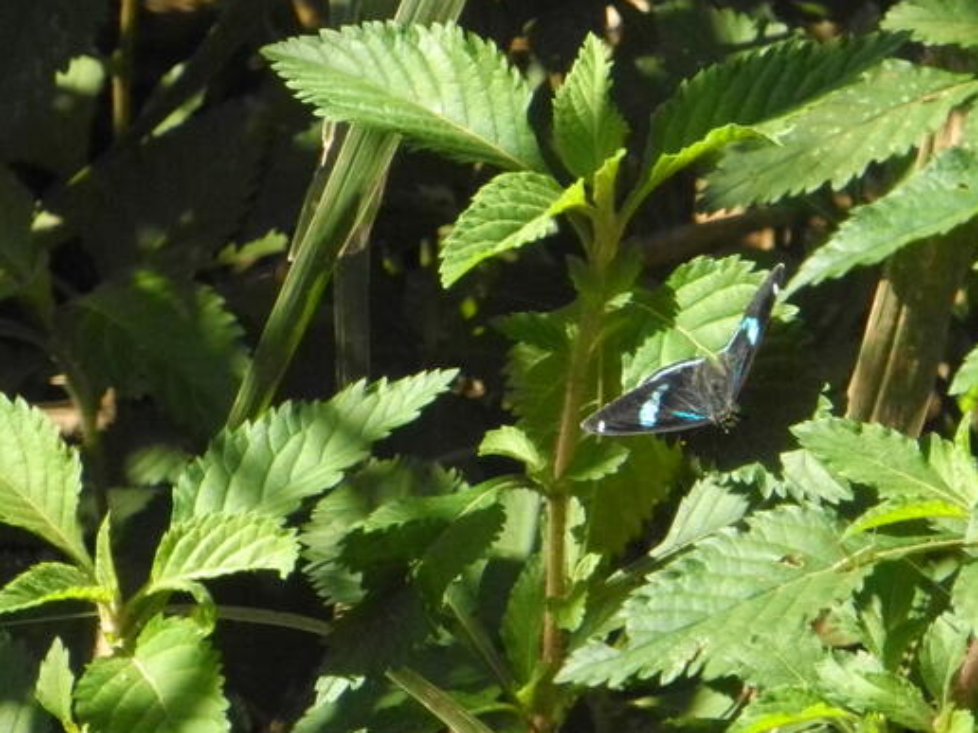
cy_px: 420
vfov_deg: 3.7
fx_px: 11216
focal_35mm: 397
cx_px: 574
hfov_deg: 5.0
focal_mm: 42.6
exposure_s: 1/1000
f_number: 5.6
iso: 800
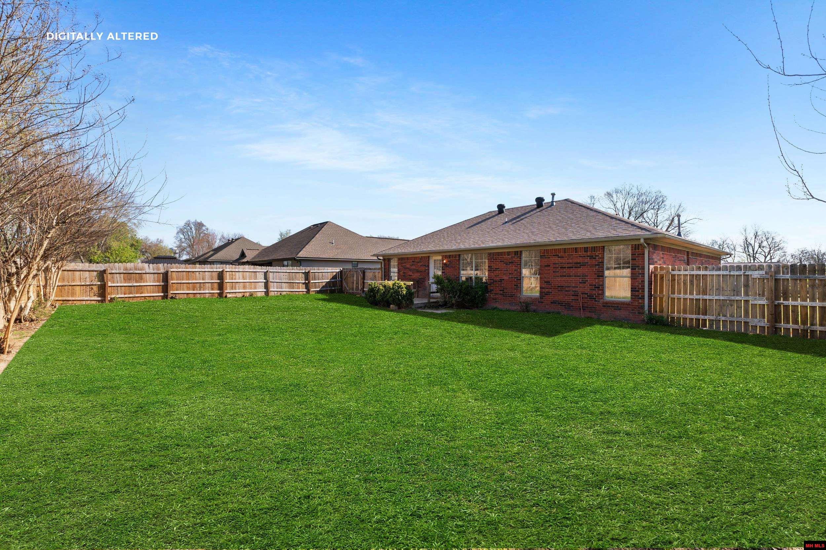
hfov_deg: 100.4
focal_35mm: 15
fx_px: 344
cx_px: 413
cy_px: 275
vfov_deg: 77.3
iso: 200
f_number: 9
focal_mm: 10
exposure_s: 1/500
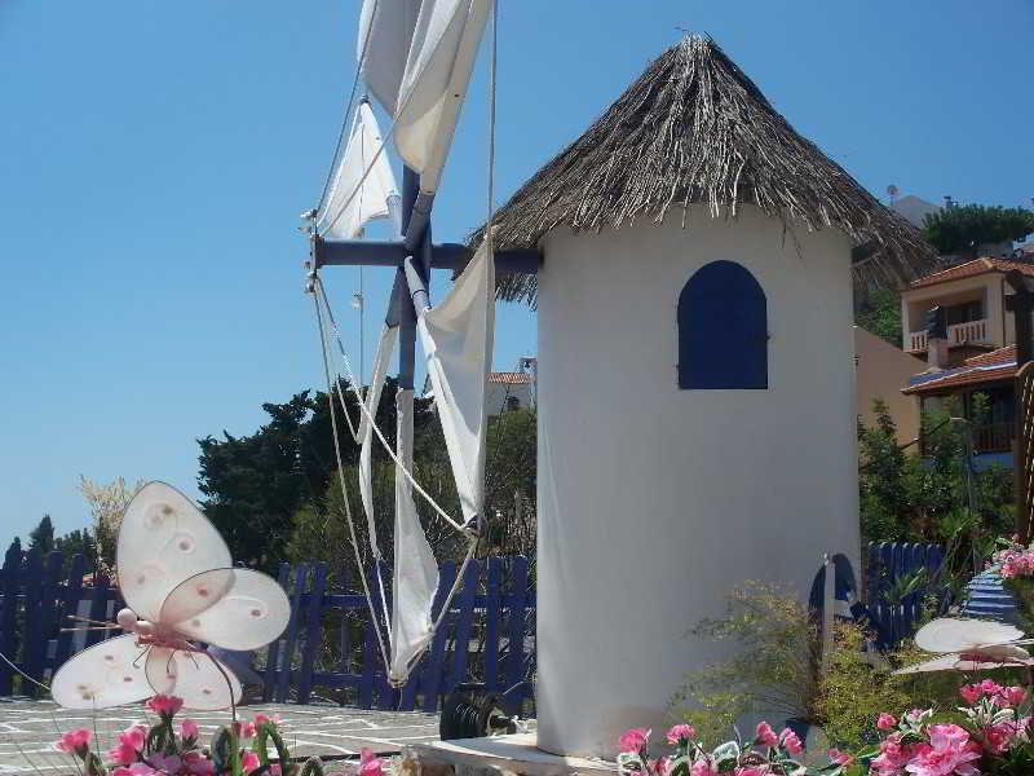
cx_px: 517
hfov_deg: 40.4
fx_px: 1404
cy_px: 388
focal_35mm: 47
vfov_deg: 30.9
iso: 80
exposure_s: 1/640
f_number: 5
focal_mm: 9.86
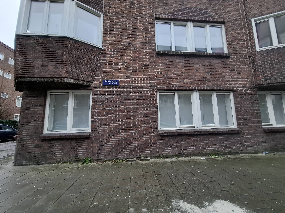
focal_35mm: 13
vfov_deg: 89.9
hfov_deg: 106.2
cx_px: 142
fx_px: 107
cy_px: 106
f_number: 2.2
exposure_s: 1/40
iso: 64
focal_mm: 1.7
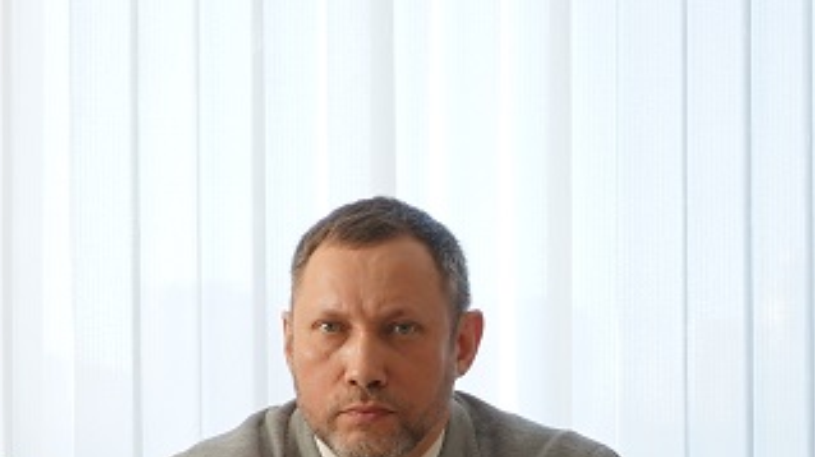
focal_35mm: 134
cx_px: -164
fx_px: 2894
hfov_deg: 15.4
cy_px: 509
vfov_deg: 9.0
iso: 500
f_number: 4
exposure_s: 1/160
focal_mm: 51
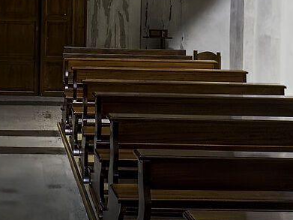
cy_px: -103
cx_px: 37
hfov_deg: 22.3
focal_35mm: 86
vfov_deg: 15.9
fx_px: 728
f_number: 2.8
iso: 400
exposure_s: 1/100
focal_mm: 7
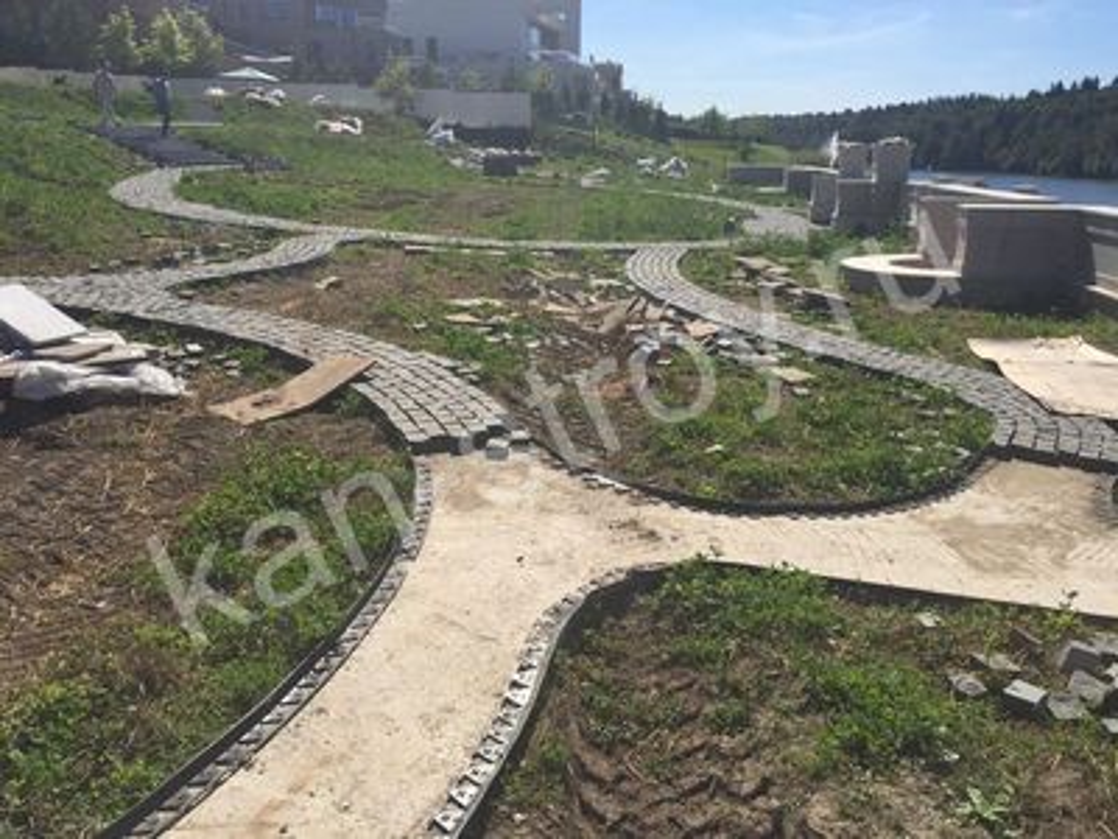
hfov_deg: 61.7
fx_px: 937
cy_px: 420
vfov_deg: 48.2
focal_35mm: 29
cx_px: 559
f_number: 2.2
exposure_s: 1/3300
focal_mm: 4.15
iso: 32
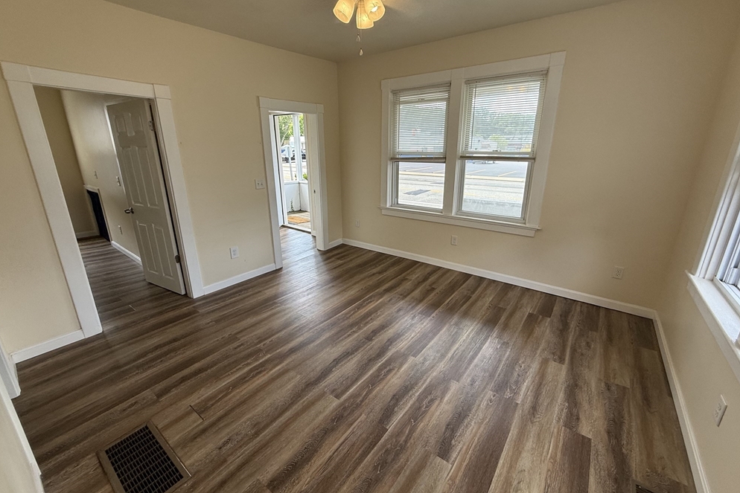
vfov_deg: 77.3
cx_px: 378
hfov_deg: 100.4
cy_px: 237
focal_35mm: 15
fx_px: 308
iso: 64
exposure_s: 1/192
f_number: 2.2
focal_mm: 2.22
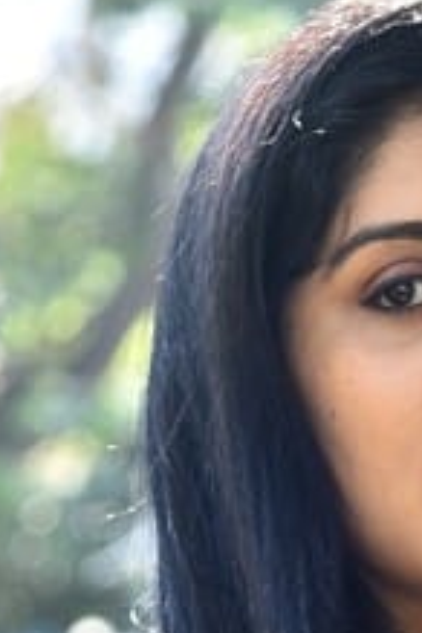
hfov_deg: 3.8
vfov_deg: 5.6
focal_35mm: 359
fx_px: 6312
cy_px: 1208
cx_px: 497
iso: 320
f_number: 4
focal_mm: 82
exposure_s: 1/160
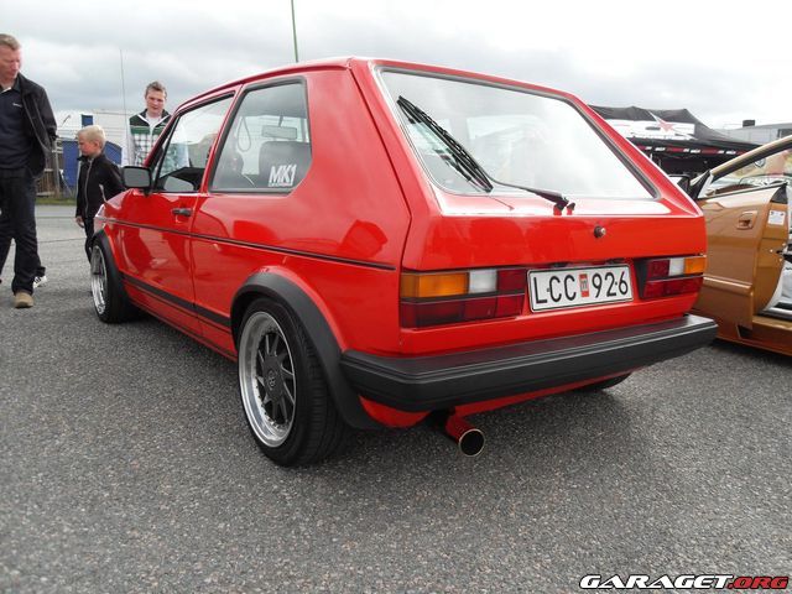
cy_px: 297
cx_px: 396
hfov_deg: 63.4
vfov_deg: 49.7
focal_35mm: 28
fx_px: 641
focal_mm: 6
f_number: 7.1
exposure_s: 1/125
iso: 80
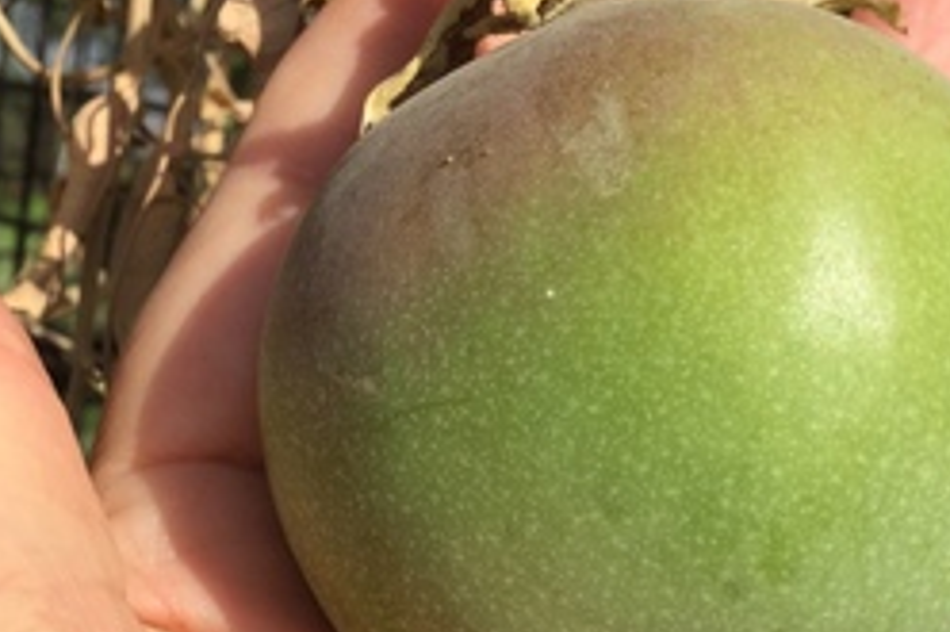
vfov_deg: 17.3
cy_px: 544
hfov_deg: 25.9
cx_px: 314
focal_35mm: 78
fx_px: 2057
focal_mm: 3.3
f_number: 2.4
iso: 25
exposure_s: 1/1508
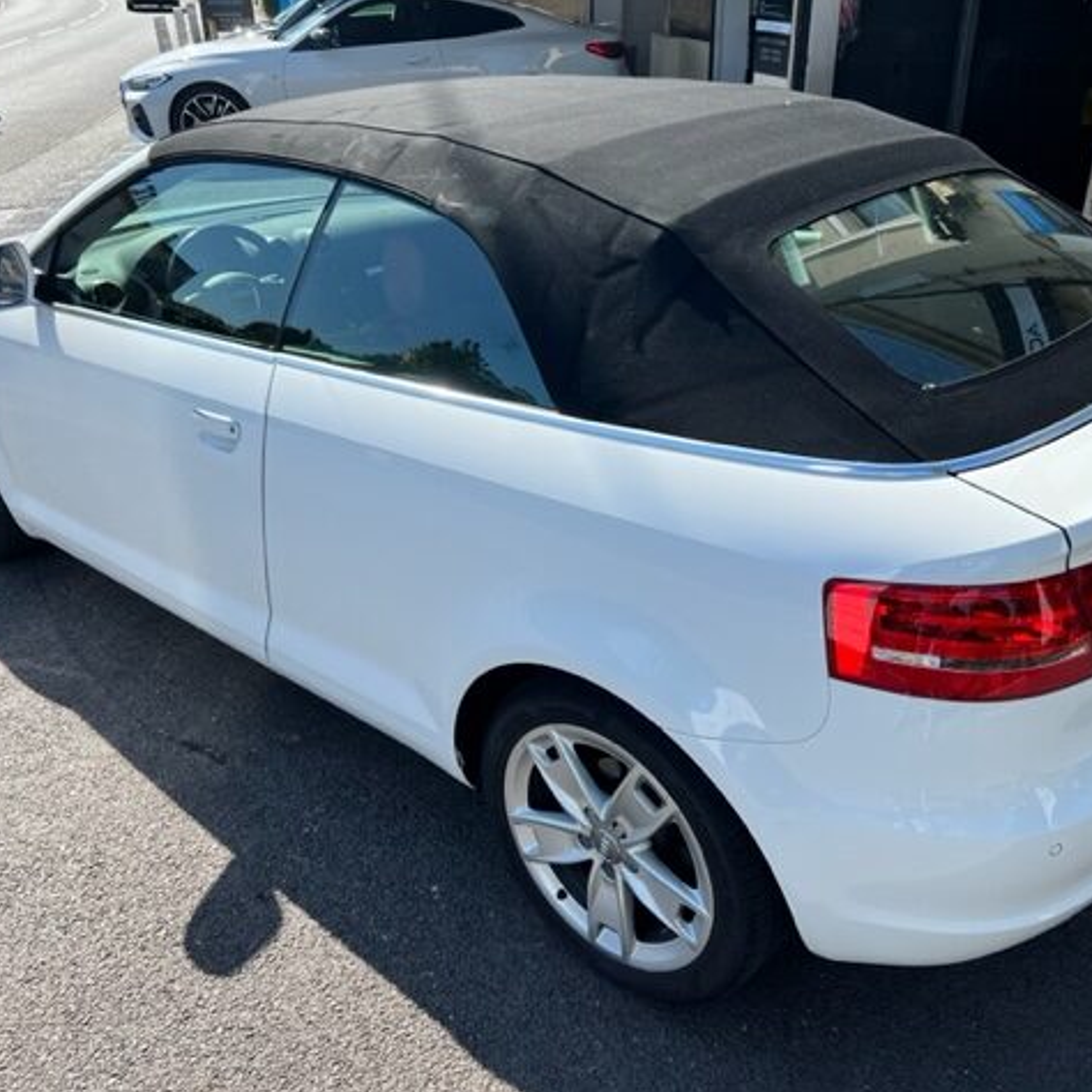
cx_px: 599
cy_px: 548
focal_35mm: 31
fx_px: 1106
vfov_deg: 52.5
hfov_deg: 52.4
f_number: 1.5
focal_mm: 5.7
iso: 50
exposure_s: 1/2632
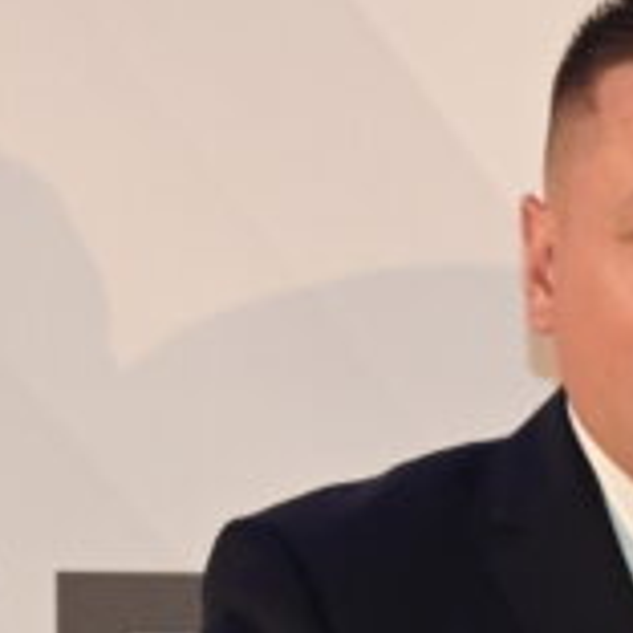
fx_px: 5296
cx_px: 1578
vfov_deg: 6.7
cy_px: 1142
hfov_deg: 6.5
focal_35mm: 256
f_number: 5.3
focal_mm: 46
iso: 1250
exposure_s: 1/60
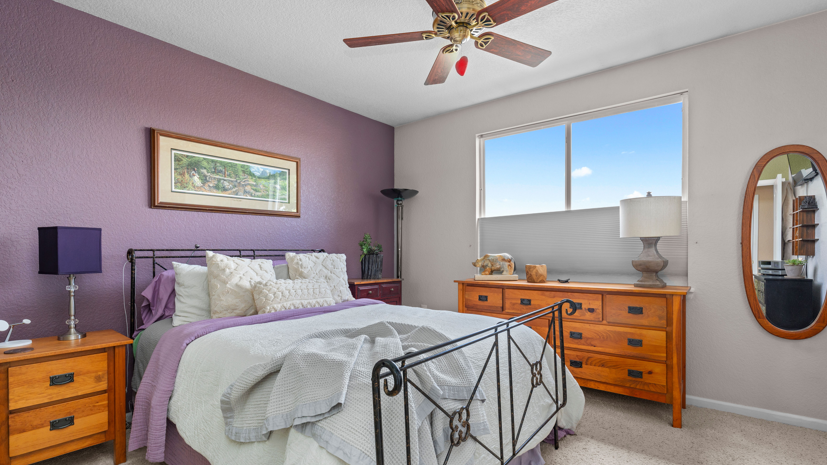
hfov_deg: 92.7
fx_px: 395
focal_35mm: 18
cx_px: 413
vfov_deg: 60.9
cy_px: 255
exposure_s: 1/6
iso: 640
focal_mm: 17
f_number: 8
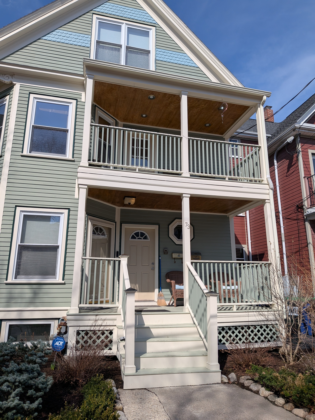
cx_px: 158
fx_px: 291
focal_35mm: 24
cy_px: 210
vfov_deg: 71.6
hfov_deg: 56.8
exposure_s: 1/3344
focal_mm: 4.53
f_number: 1.7
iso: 33
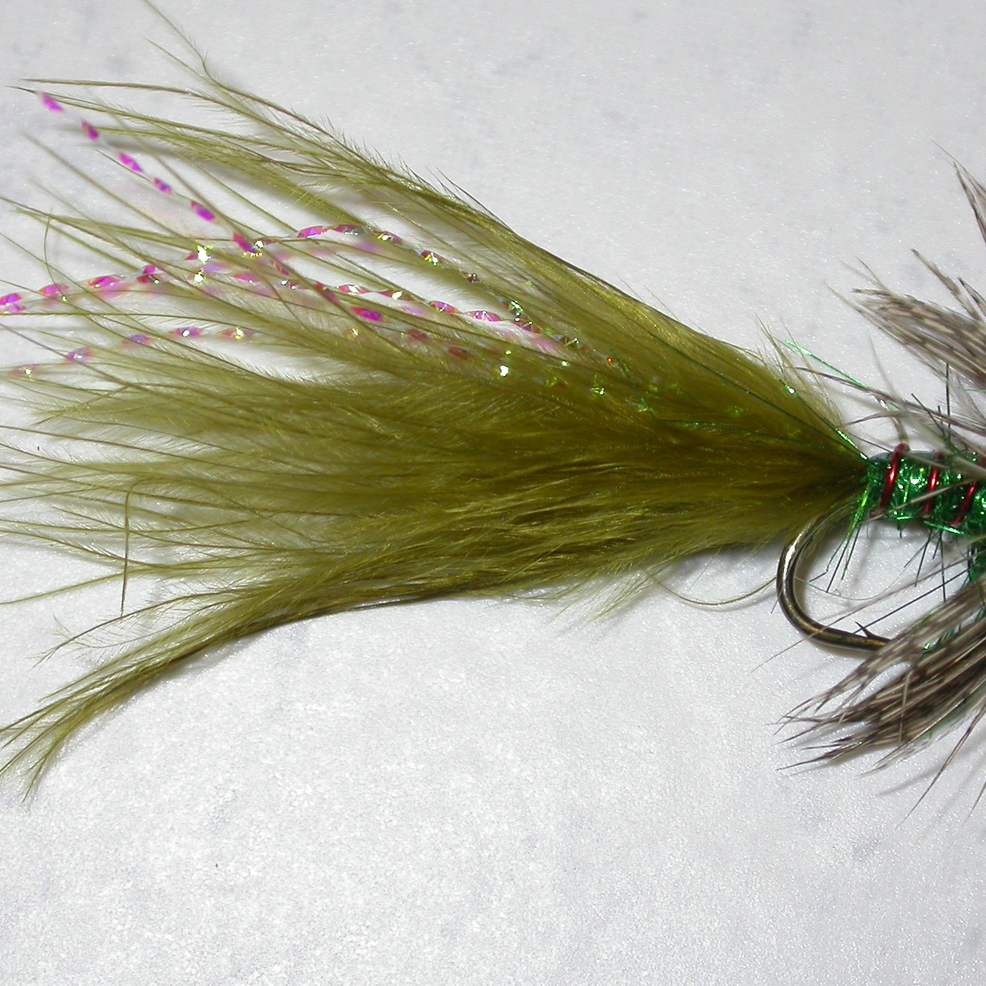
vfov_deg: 11.2
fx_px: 5027
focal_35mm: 156
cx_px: 533
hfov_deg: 11.2
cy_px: 478
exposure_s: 1/60.3
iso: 100
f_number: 4.1
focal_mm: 22.8
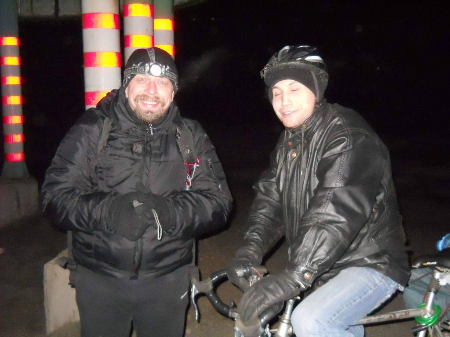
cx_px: 225
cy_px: 168
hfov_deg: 45.8
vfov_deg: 35.1
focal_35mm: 41
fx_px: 533
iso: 800
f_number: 3.1
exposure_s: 1/30
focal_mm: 6.72
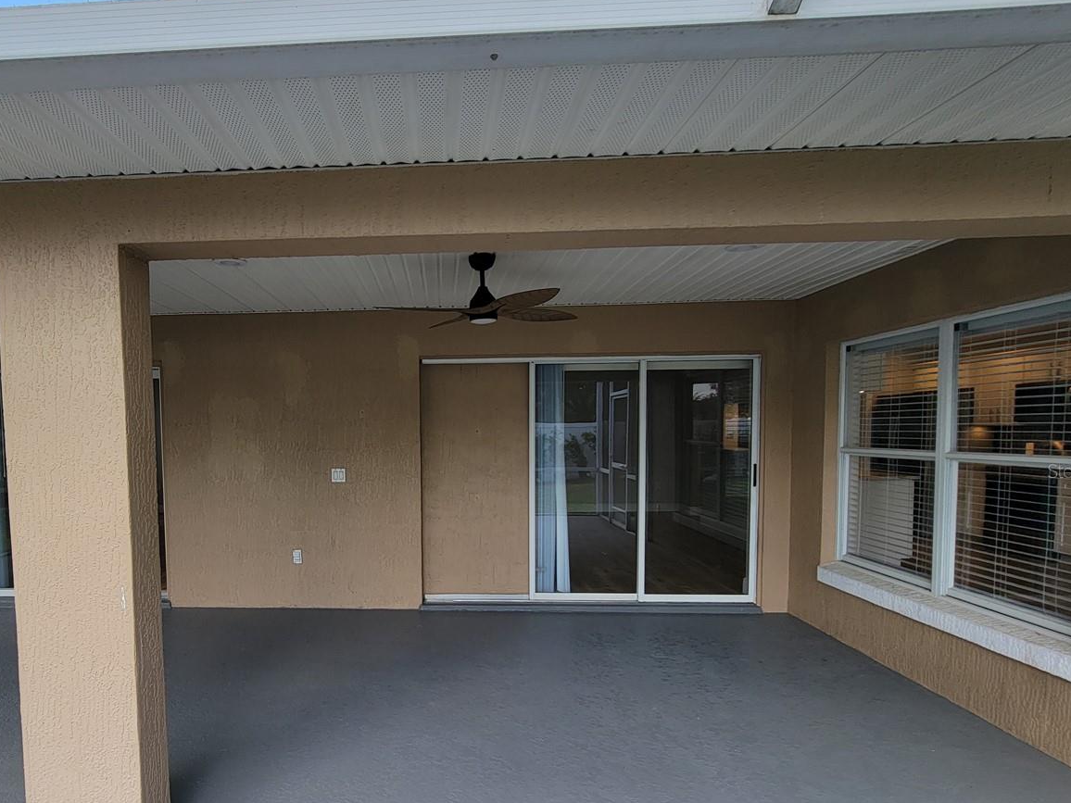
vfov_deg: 71.0
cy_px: 471
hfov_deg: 85.8
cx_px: 394
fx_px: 557
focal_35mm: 18
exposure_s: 1/239
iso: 50
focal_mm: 2.2
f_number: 2.2
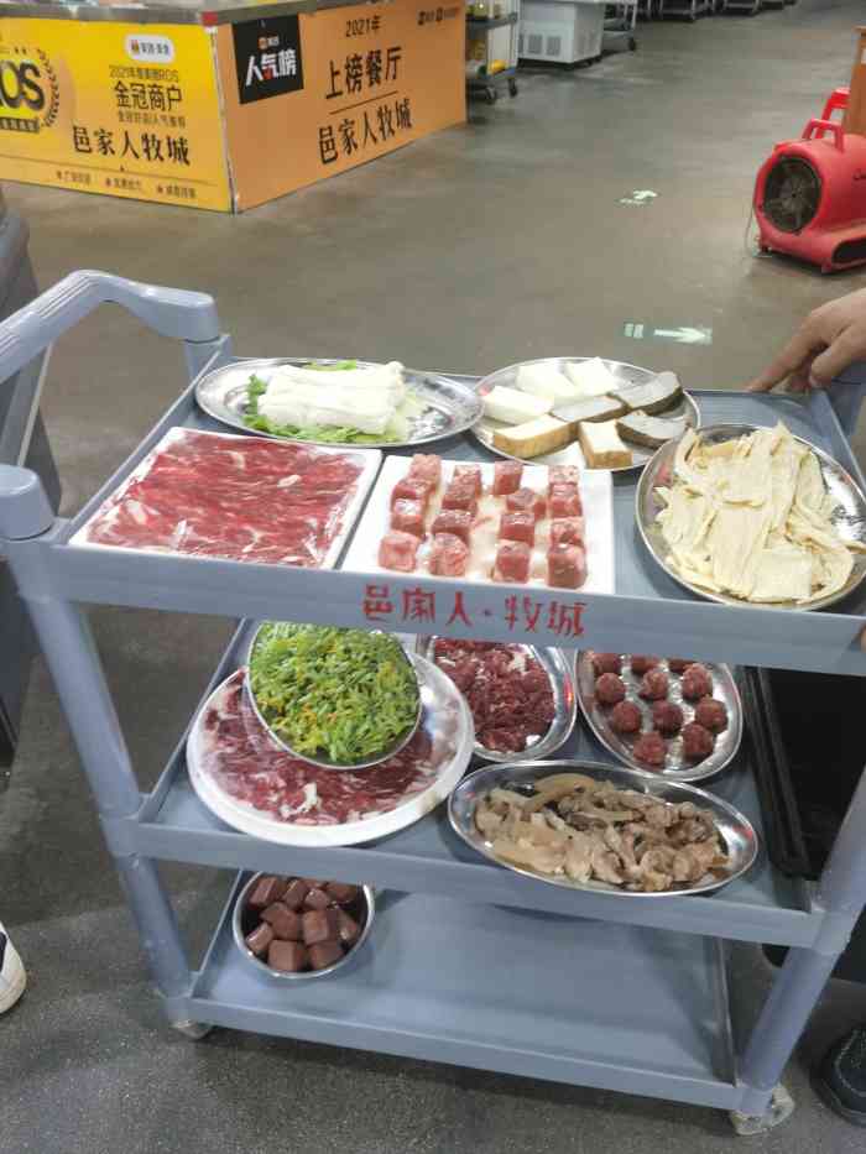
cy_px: 577
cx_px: 433
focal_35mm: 27
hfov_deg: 51.4
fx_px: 900
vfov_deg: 65.3
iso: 125
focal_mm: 5.56
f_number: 1.6
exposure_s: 1/50
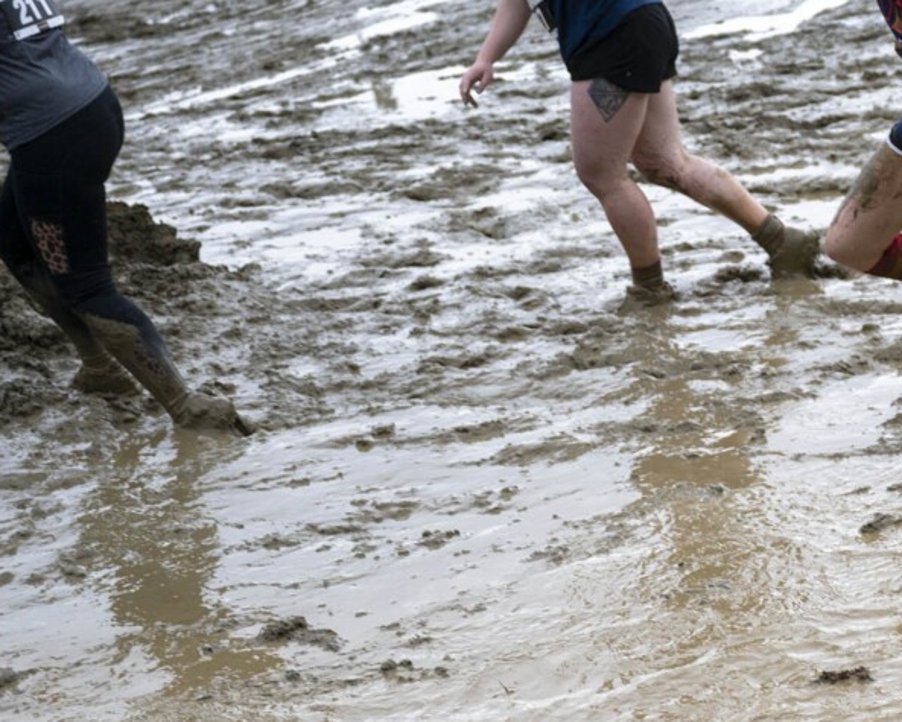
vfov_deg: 14.8
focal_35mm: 102
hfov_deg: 17.9
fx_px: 2724
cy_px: 757
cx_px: 1078
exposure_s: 1/1250
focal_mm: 43
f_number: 2.8
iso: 200
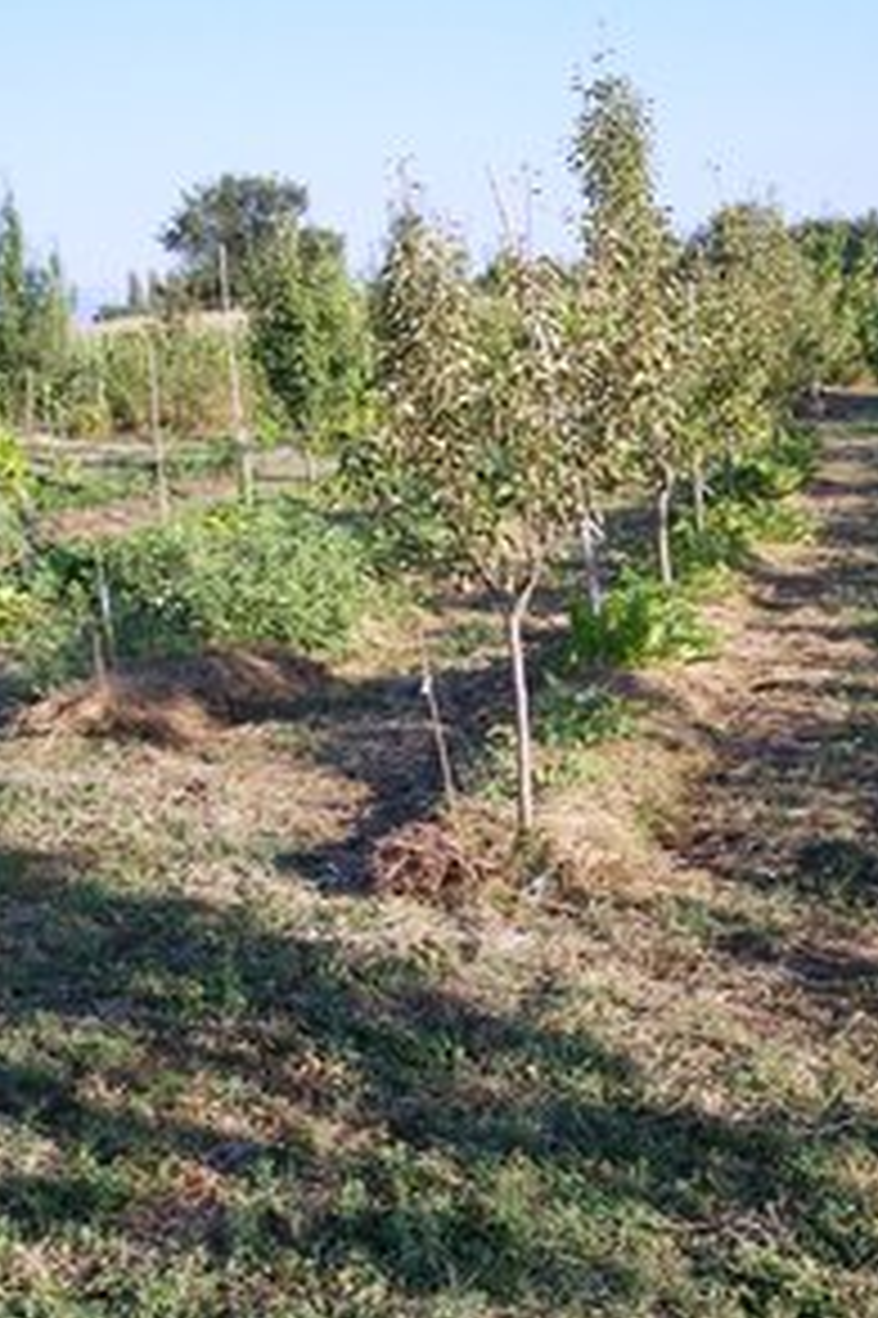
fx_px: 1978
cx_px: 527
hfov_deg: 25.0
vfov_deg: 36.9
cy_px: 666
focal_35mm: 54
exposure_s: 1/350
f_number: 4.8
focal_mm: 8
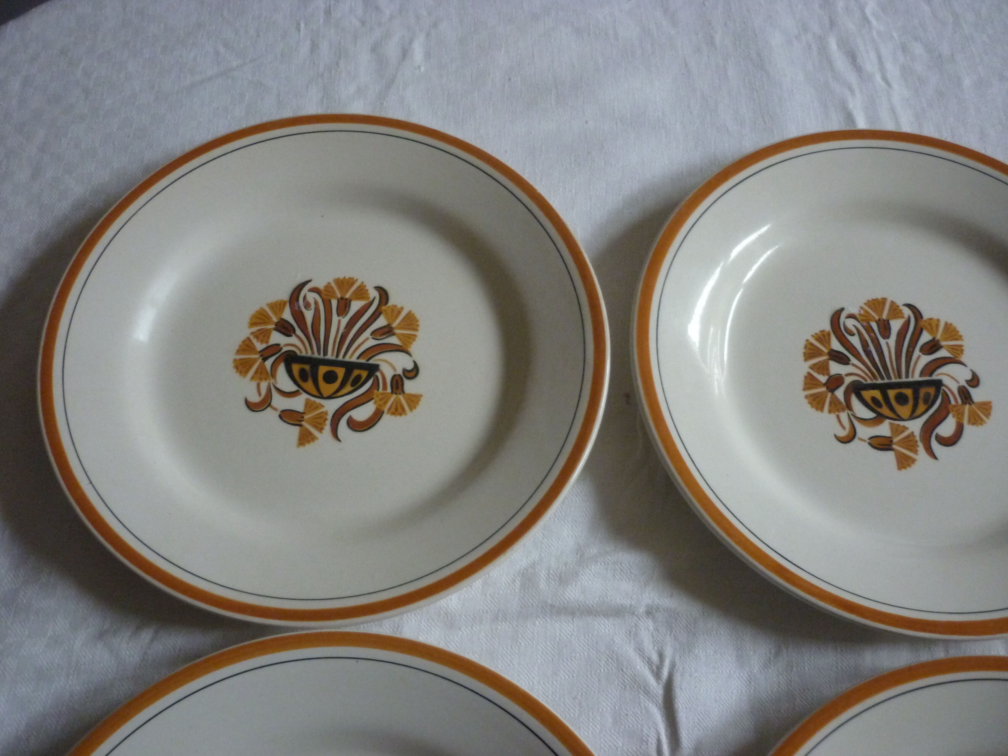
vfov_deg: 42.9
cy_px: 378
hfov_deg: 55.4
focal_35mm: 33
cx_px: 504
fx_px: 961
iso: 400
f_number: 2.8
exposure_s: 1/20
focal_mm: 5.5
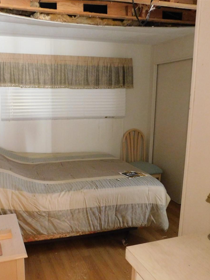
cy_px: 141
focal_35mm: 31
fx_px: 251
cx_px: 62
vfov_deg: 58.4
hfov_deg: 44.4
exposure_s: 1/6
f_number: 3
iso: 800
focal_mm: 4
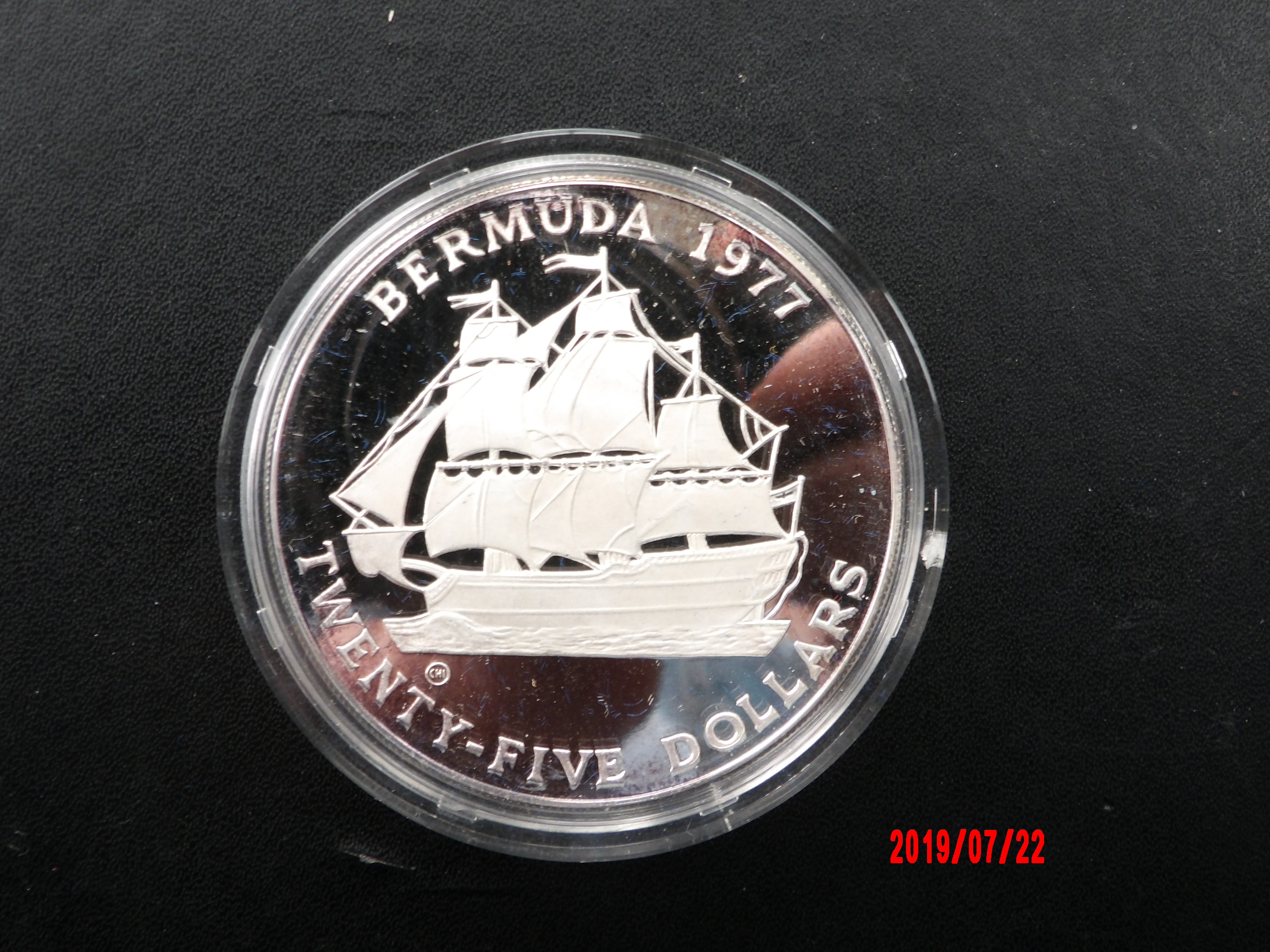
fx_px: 1541
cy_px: 476
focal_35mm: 42
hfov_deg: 44.8
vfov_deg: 34.3
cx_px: 635
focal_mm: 7.6
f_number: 4.9
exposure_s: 1/28
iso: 200
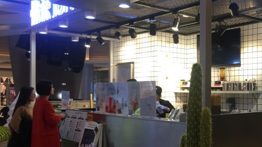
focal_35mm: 47
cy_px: 90
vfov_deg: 25.4
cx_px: 194
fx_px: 327
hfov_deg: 42.5
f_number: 2.2
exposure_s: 1/33
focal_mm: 4.15
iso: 50
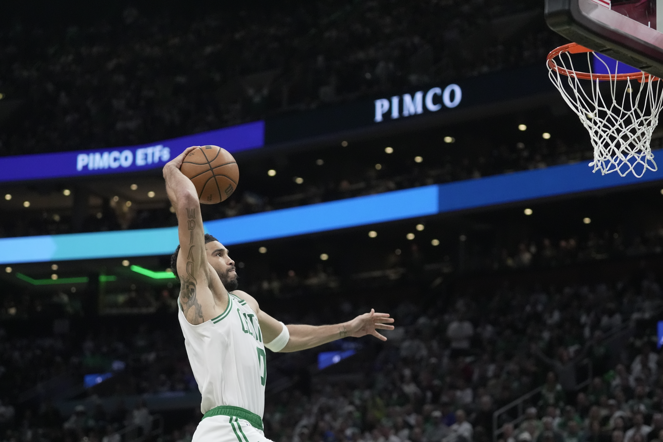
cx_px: 332
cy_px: 221
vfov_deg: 14.0
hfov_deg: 20.8
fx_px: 1805
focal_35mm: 98
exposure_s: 1/2000
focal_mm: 98
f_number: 4
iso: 6400
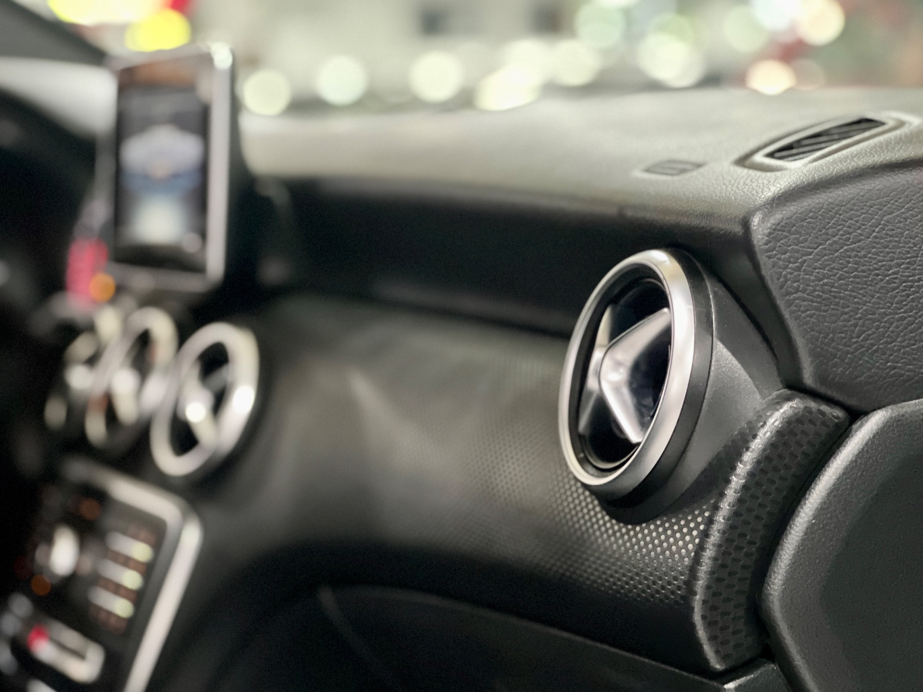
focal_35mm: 81
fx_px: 2160
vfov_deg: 18.2
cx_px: 482
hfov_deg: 24.1
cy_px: 336
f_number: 2.8
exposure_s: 1/15
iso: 640
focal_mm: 9
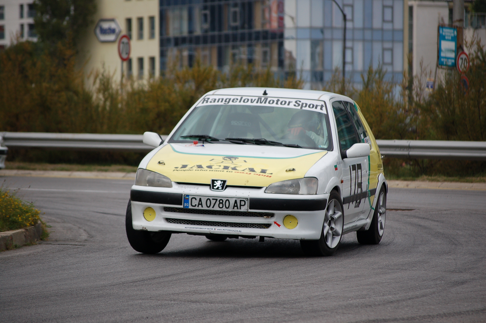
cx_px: 243
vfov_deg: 6.8
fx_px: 2731
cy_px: 162
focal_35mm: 202
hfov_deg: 10.2
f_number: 5
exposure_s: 1/1000
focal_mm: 135
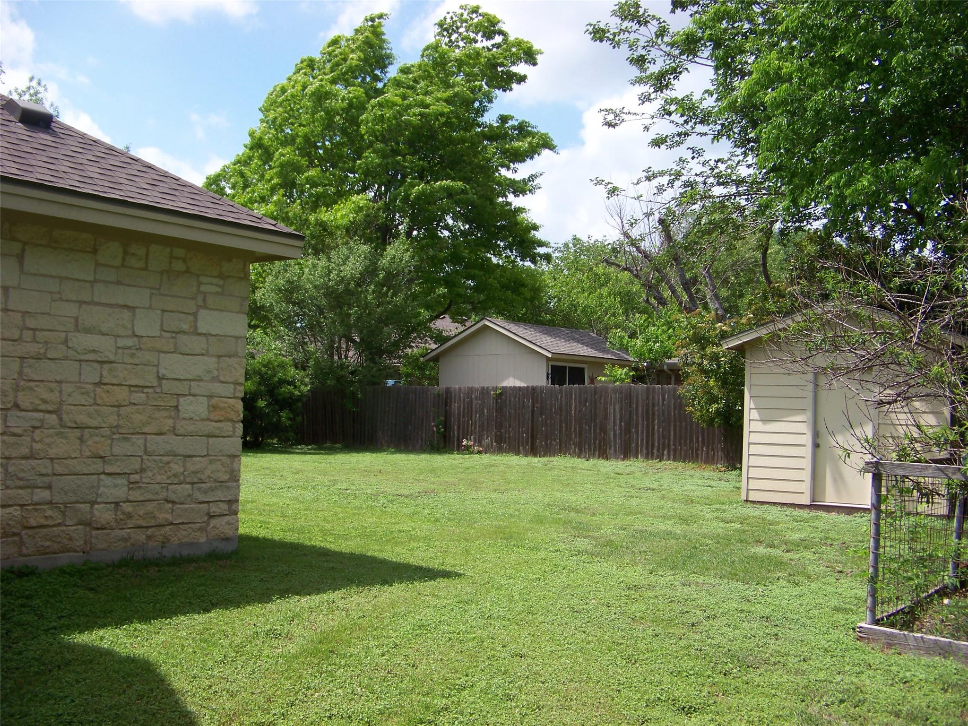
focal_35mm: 36
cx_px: 484
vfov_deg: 39.7
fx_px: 1007
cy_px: 363
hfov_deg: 51.4
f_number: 2.8
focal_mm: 5.85
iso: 64
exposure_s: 1/1000
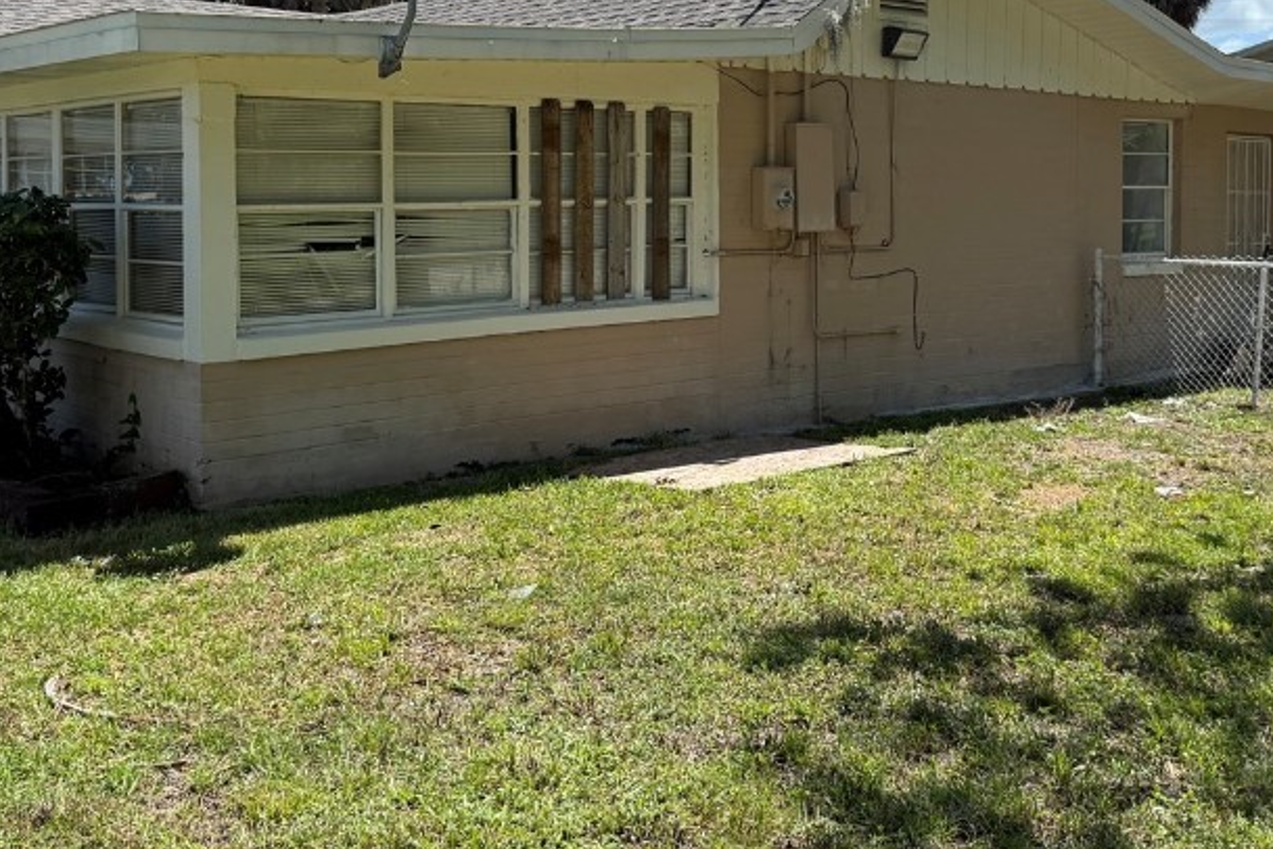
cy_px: 247
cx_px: 663
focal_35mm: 42
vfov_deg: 31.5
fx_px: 1485
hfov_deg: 46.4
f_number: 1.78
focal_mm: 6.76
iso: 100
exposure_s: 1/3953
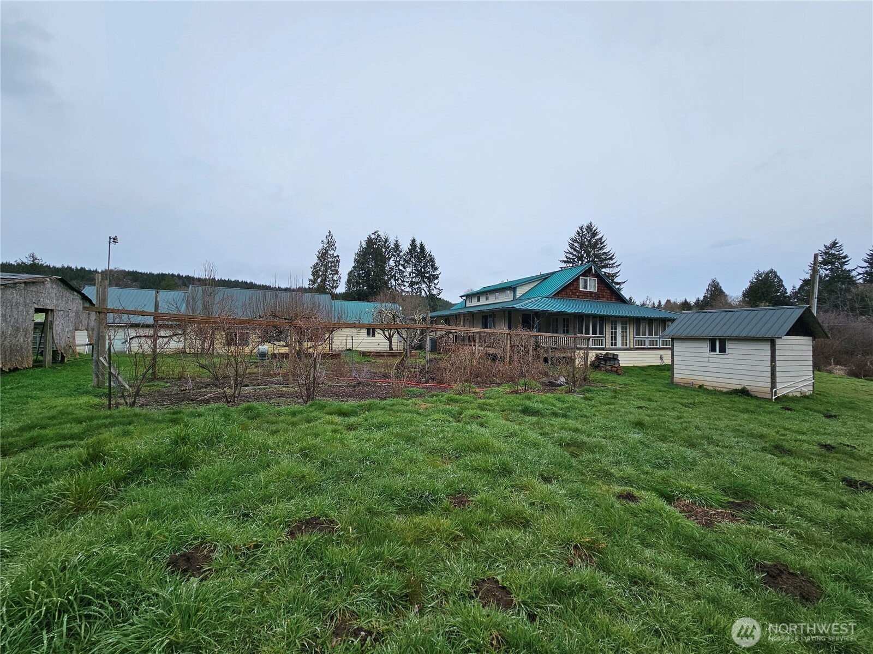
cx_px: 436
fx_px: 328
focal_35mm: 13
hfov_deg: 106.2
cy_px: 327
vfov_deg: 89.9
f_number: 2.2
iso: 50
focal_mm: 2.2
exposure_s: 1/2929
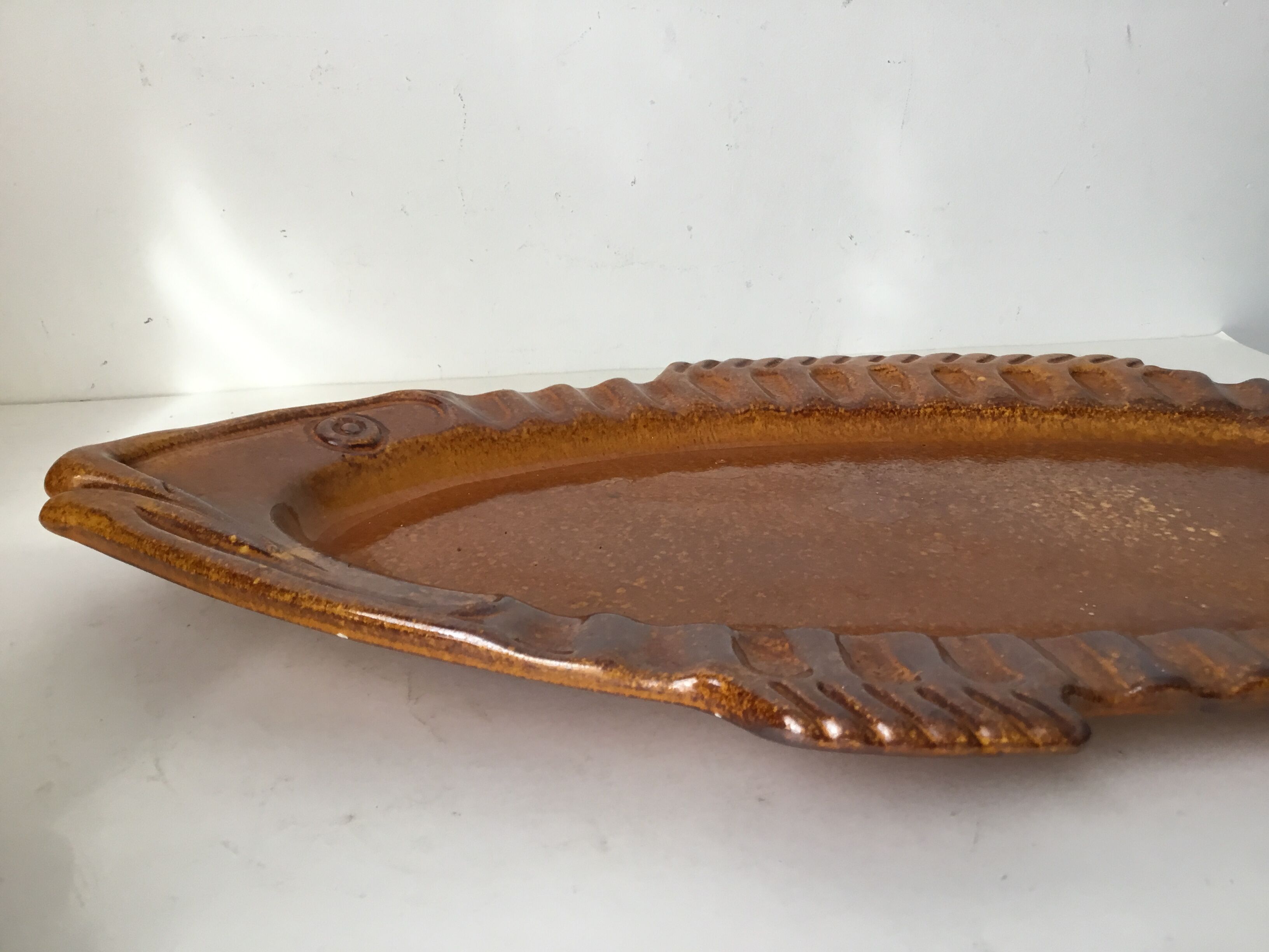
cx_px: 634
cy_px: 476
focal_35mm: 31
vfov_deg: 45.4
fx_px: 1136
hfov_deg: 58.4
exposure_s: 1/33
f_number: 2.4
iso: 32
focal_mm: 3.3
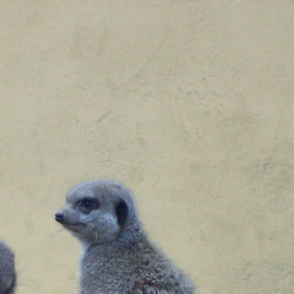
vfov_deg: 7.1
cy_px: 241
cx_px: -40
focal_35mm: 246
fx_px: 2364
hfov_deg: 7.1
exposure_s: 1/257
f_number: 4.8
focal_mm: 18
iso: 266
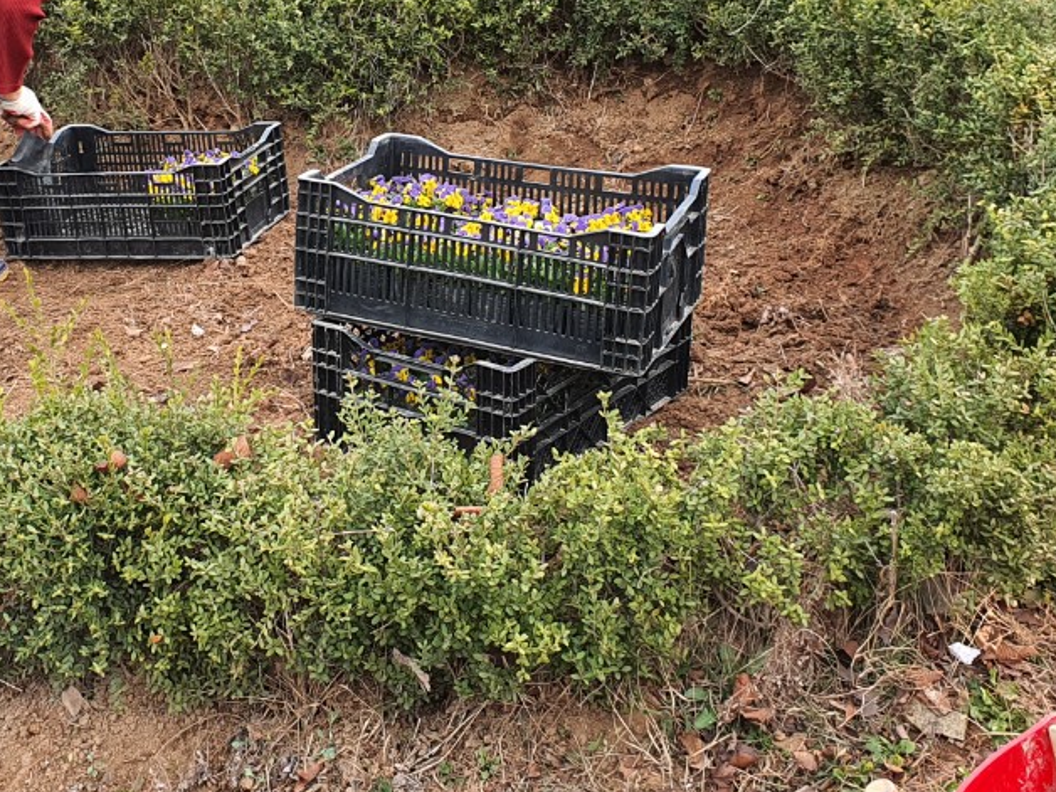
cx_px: 346
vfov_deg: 27.4
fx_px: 1617
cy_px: 266
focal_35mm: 53
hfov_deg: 35.8
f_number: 2.4
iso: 50
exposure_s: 1/200
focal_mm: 4.3
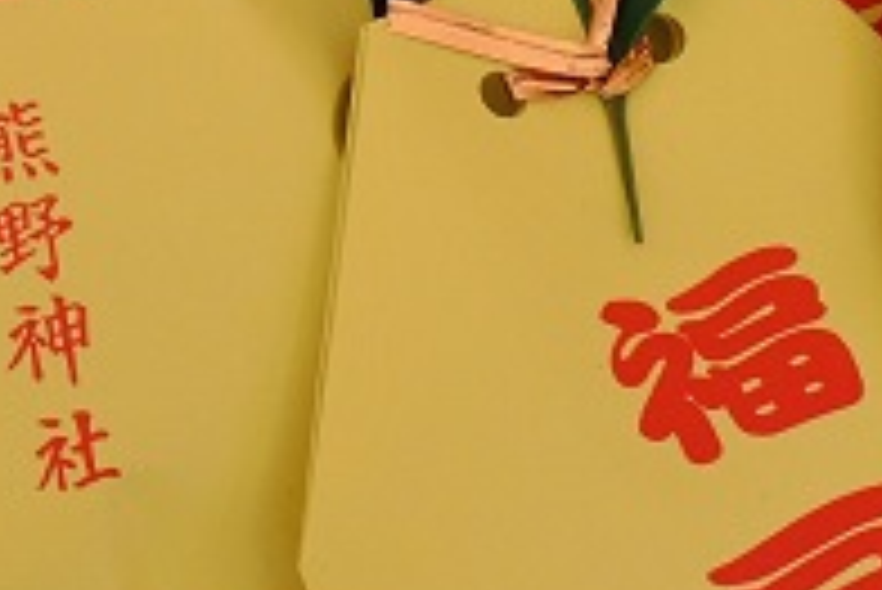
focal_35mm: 130
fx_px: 3187
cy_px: -178
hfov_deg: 15.2
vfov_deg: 10.3
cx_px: -184
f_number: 4.5
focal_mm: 7.6
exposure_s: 1/60
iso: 80
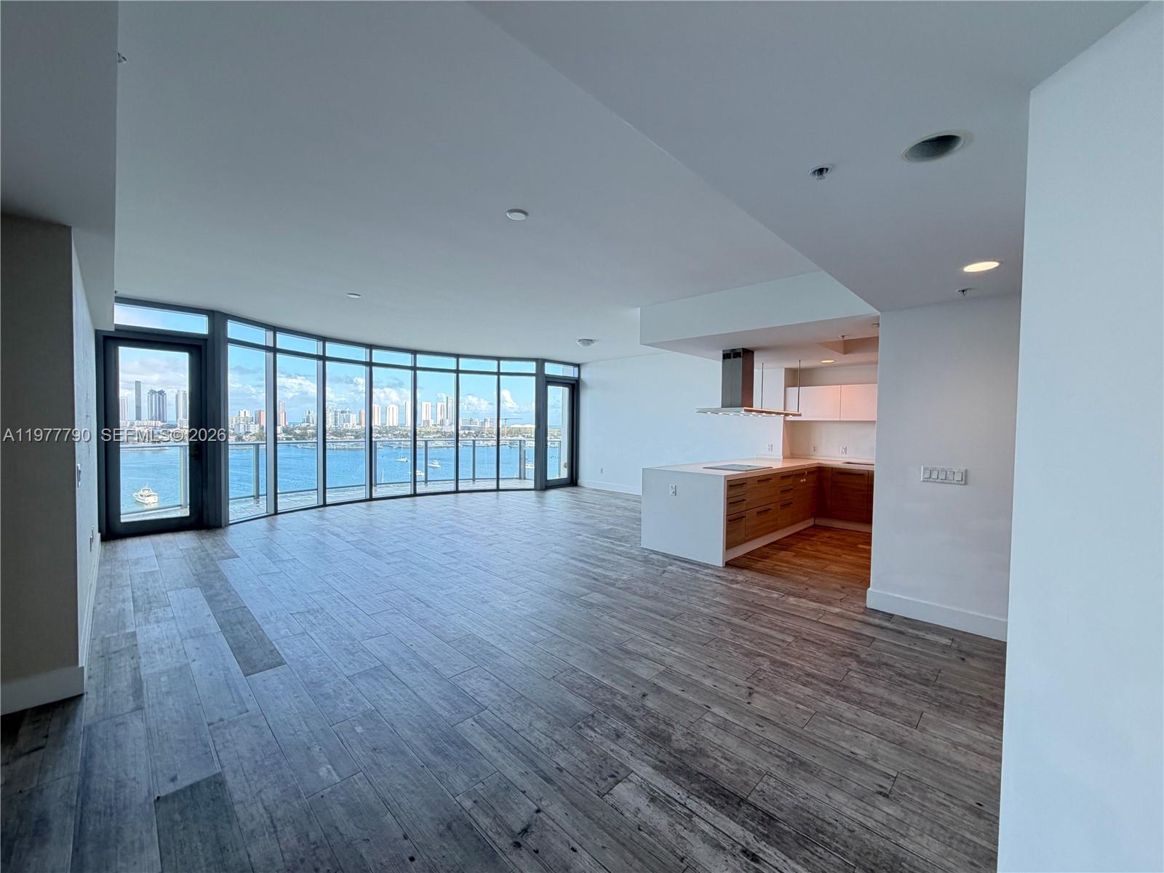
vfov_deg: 85.7
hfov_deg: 102.1
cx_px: 582
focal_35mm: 14
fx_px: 471
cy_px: 436
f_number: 2.2
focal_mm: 2.22
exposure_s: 1/120
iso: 160
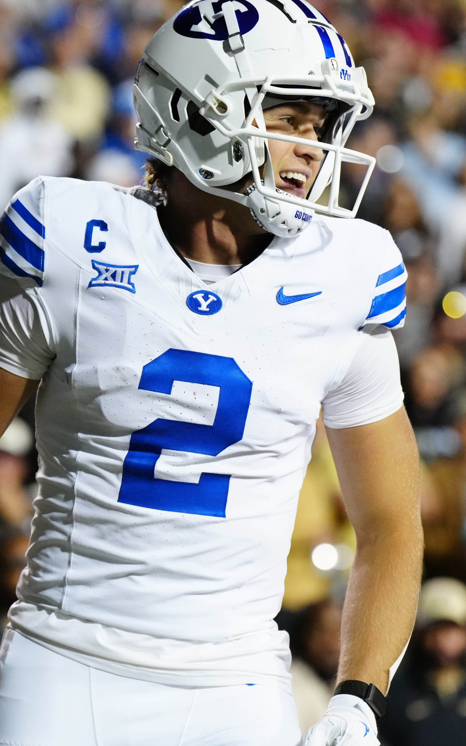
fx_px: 5019
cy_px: 379
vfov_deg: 8.5
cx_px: 155
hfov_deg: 5.3
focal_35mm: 247
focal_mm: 134
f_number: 2.8
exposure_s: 1/2000
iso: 6400
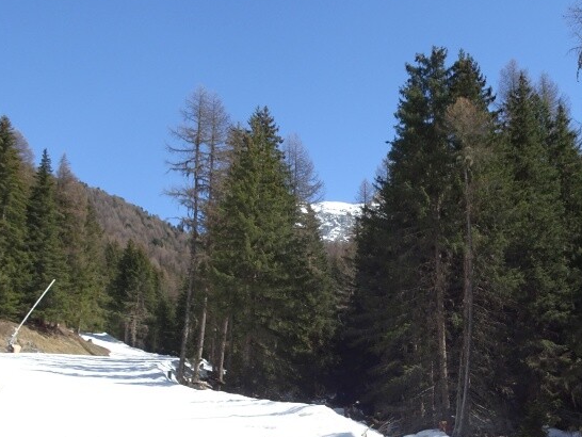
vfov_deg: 30.8
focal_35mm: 45
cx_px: 421
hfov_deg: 41.1
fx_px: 757
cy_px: 393
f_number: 3.5
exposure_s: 1/800
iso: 80
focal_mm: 4.1
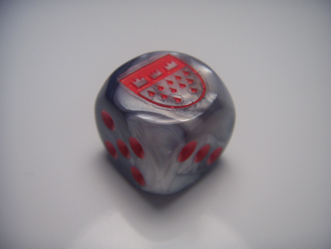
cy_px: 124
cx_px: 166
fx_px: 363
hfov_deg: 49.0
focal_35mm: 38
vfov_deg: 37.7
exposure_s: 1/147
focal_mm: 6.4
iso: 64
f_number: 3.5
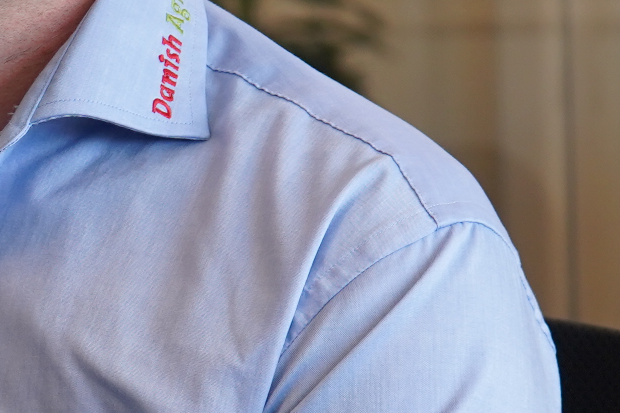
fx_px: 4184
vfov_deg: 5.6
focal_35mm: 243
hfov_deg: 8.3
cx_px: -294
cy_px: 36
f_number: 4.5
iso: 500
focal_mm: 50
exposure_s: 1/160
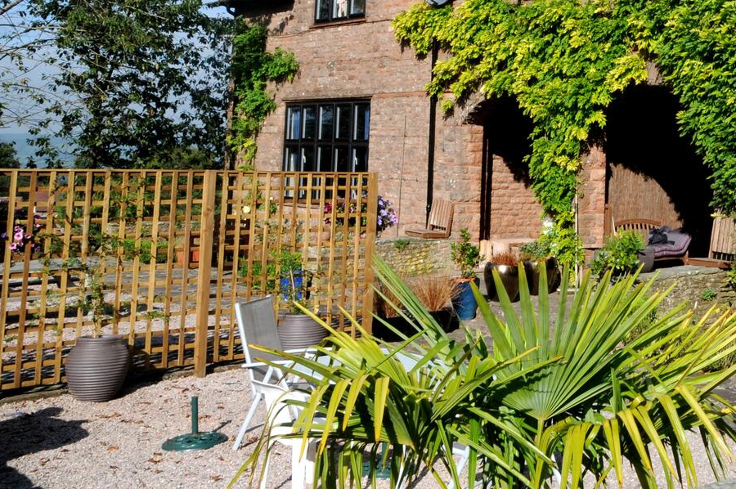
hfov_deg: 37.6
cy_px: 50
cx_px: 702
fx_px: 980
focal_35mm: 48
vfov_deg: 27.0
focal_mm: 16
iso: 320
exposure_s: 1/160
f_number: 14
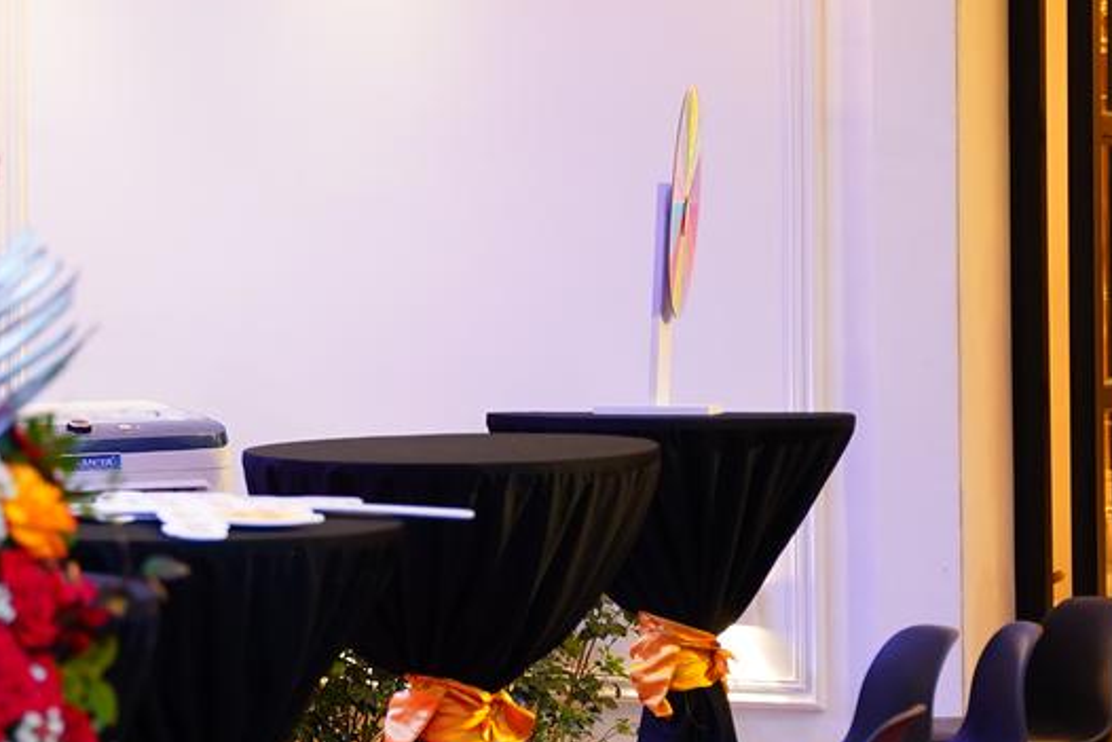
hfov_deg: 13.1
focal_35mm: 149
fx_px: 4613
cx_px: -452
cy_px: 164
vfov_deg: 9.2
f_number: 2.8
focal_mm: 49.1
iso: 1000
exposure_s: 1/125
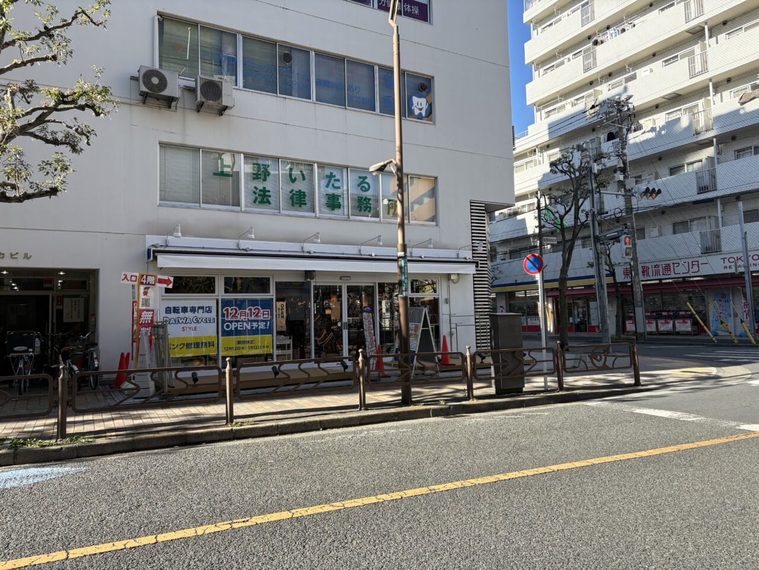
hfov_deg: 67.3
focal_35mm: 26
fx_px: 570
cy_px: 285
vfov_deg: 53.1
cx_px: 380
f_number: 1.6
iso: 64
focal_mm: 5.96
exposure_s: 1/1393
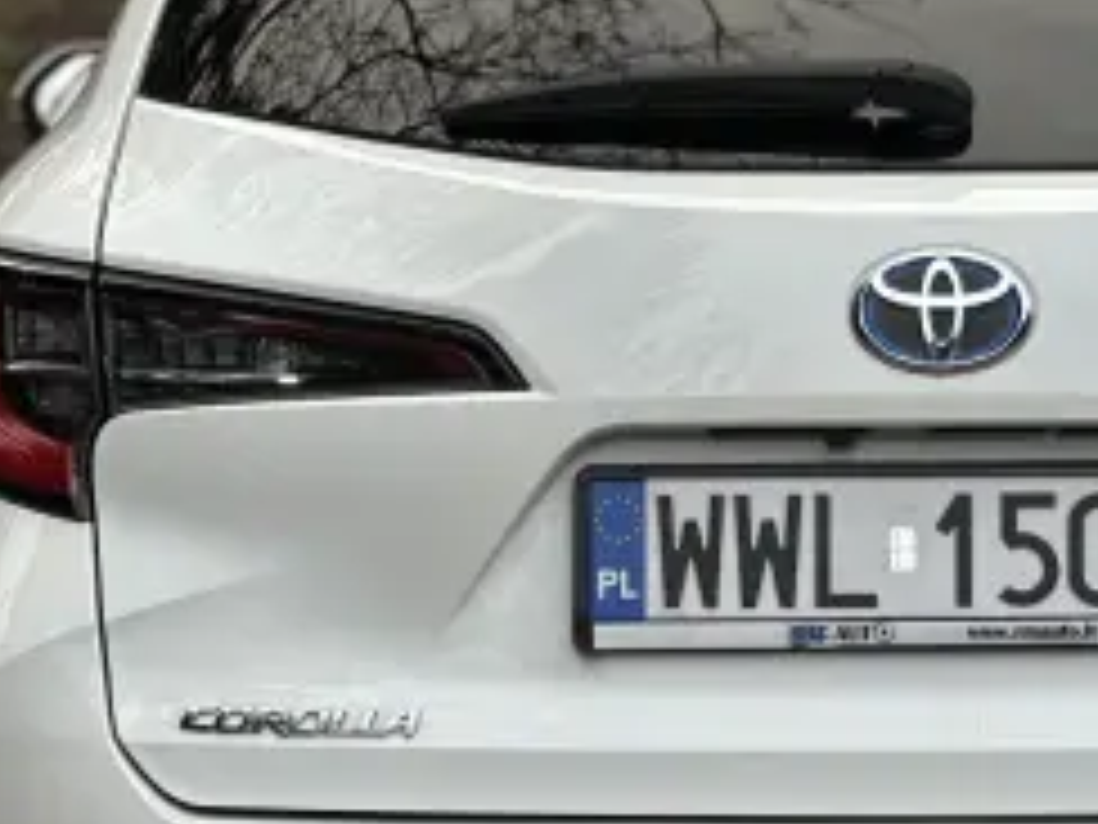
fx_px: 6407
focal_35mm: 202
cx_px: 936
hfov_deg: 9.8
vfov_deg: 7.3
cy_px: 572
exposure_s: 1/121
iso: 40
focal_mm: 9
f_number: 2.8
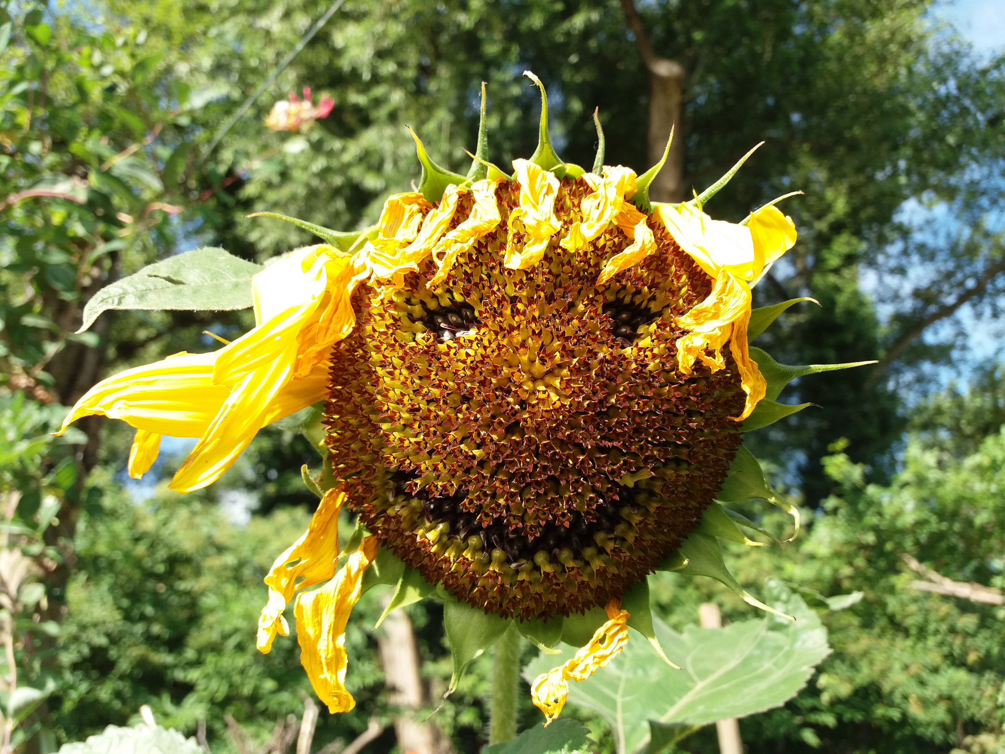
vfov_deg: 49.7
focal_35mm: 28
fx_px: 813
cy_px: 377
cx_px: 502
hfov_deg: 63.4
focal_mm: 3.7
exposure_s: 1/582
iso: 64
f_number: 1.9
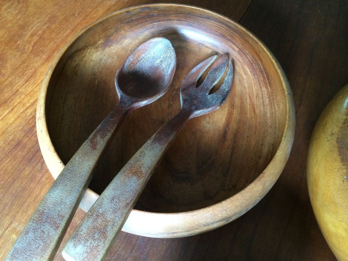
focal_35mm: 30
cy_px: 130
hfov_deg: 60.0
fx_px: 302
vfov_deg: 46.8
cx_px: 174
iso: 250
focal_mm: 4.12
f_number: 2.2
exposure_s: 1/30
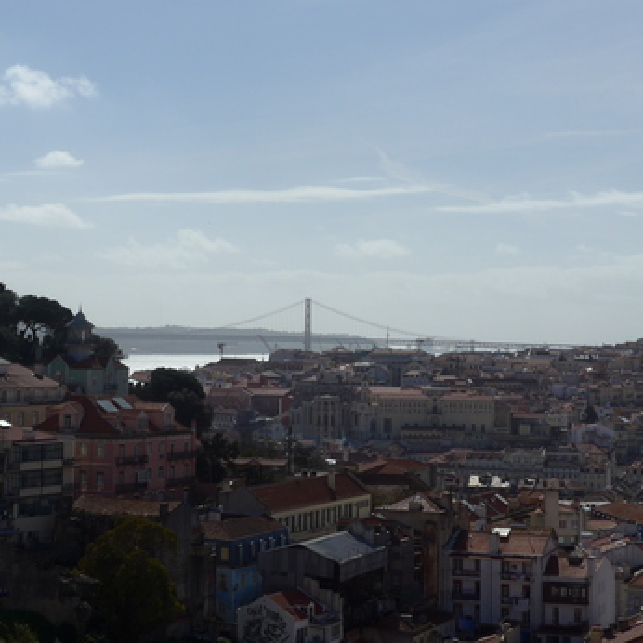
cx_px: 269
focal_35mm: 80
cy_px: 227
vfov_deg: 21.6
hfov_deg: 21.6
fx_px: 1681
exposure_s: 1/1600
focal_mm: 10.1
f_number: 5
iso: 80
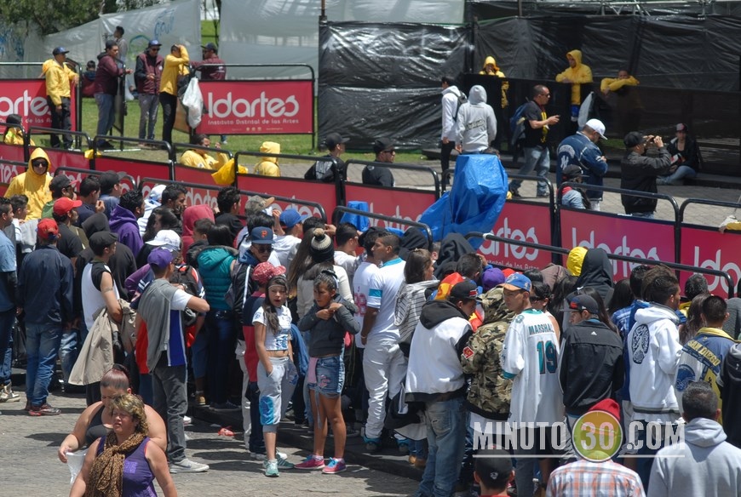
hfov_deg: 11.8
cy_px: 248
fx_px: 3589
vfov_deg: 7.9
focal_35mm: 174
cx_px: 370
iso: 100
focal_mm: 116
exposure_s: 1/250
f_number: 7.1
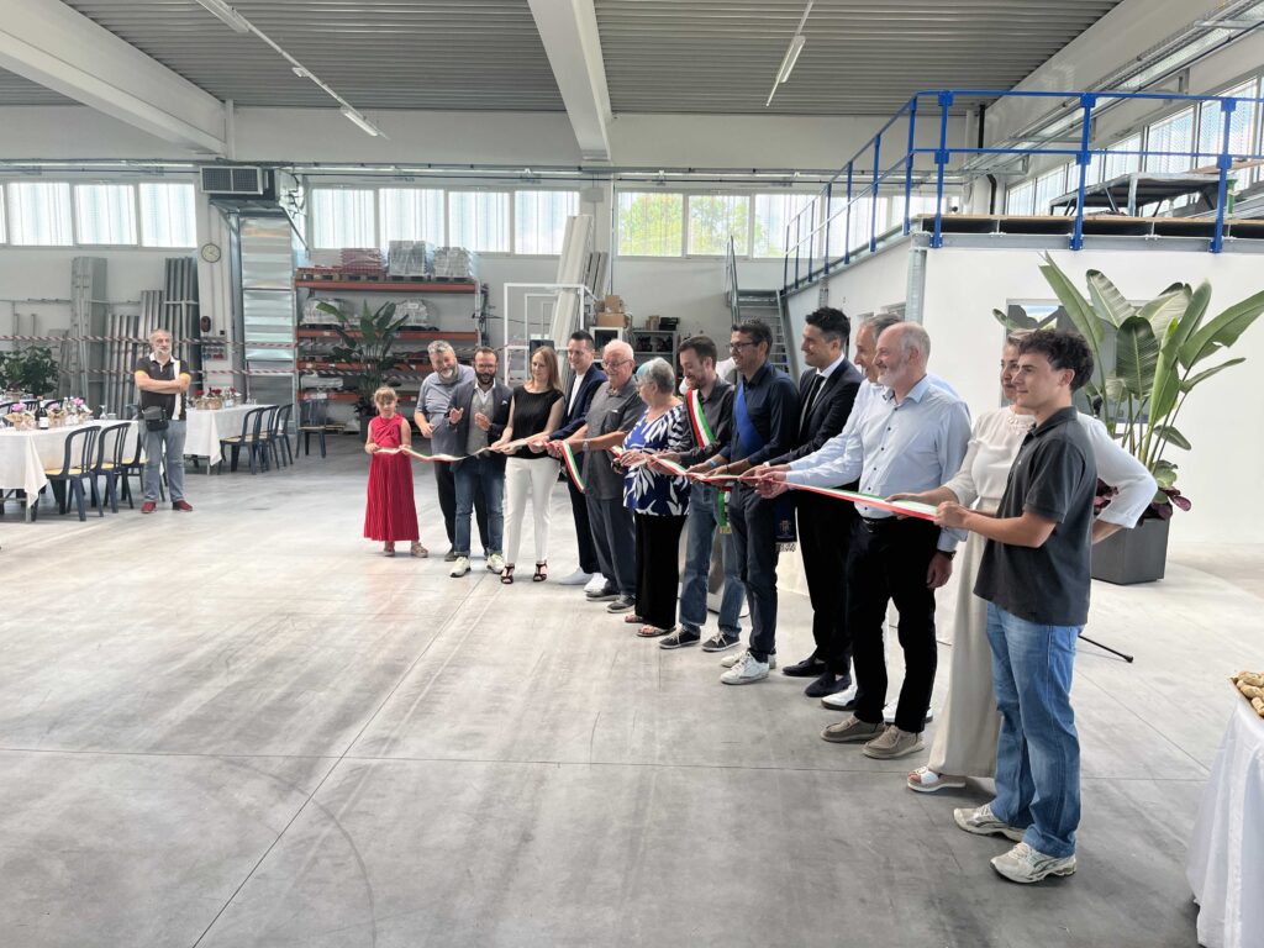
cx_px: 632
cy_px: 474
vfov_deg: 53.1
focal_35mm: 26
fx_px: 949
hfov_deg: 67.3
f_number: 1.6
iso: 50
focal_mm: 5.1
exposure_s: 1/164
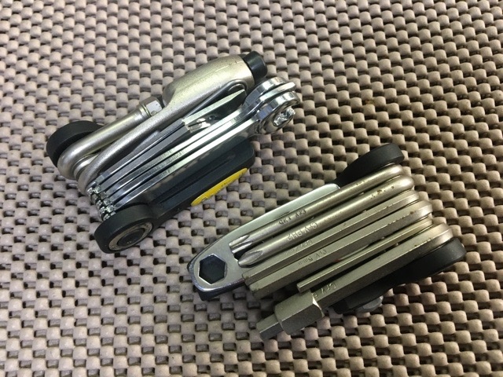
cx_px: 252
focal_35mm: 29
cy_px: 188
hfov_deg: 61.7
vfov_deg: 48.2
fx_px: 421
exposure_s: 1/30
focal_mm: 4.15
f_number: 2.2
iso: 100
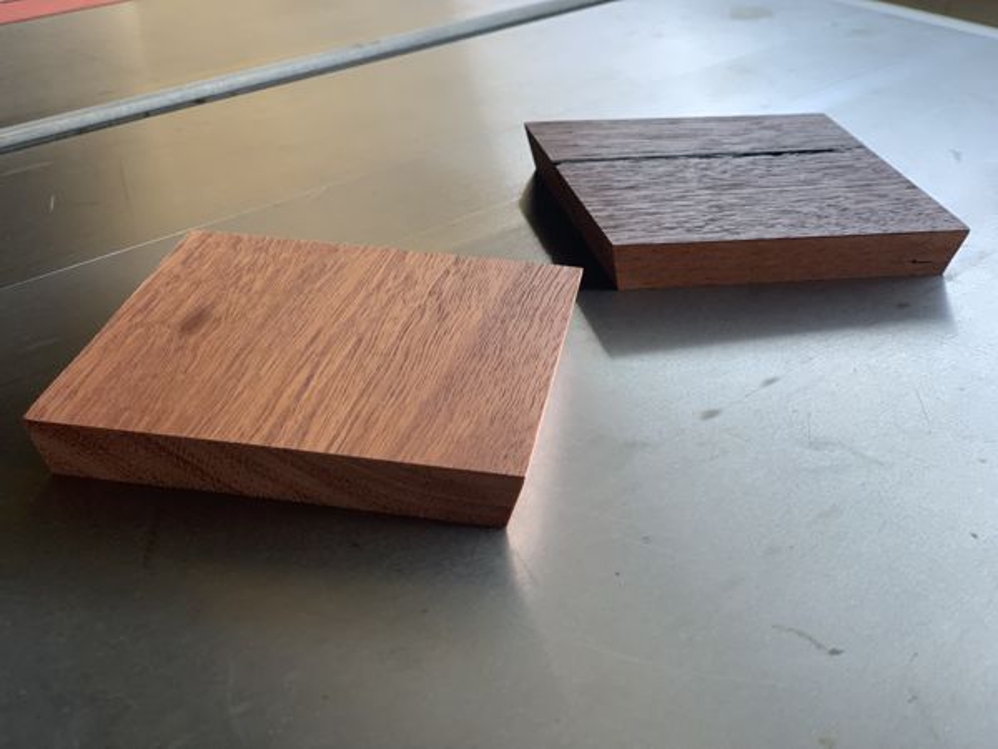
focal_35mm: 52
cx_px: 499
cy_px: 374
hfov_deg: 36.8
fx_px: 1499
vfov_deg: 28.0
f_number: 2.4
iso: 100
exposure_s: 1/122
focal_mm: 6
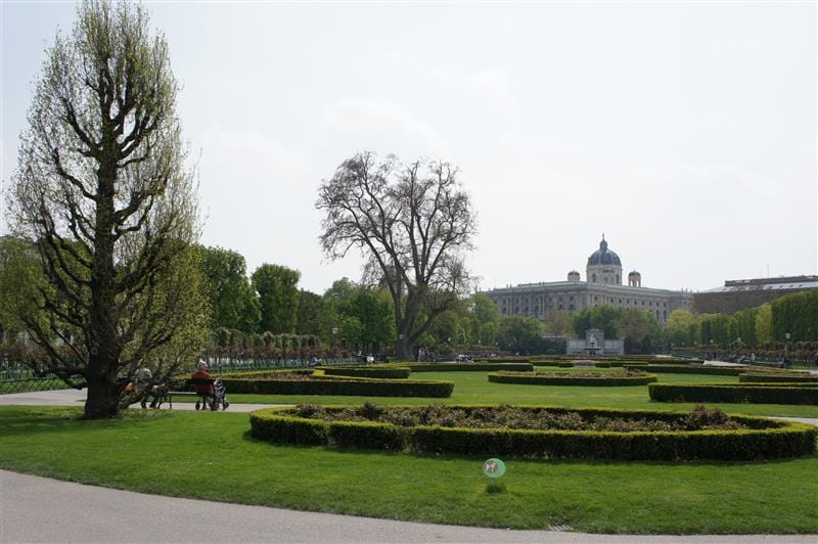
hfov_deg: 55.8
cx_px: 409
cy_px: 272
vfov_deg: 38.8
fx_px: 772
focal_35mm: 34
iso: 200
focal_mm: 23
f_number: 8
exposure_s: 1/640
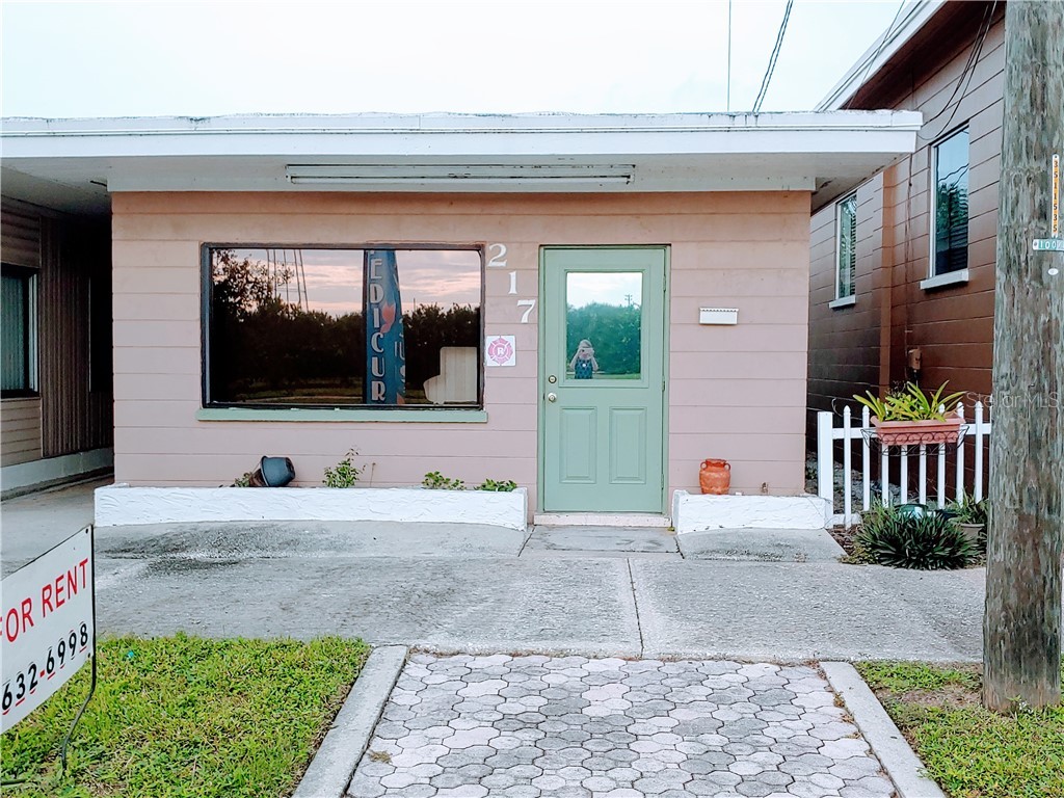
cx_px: 532
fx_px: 1076
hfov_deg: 52.6
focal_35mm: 35
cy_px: 399
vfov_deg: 40.7
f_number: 1.5
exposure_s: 1/346
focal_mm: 4.23
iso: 50
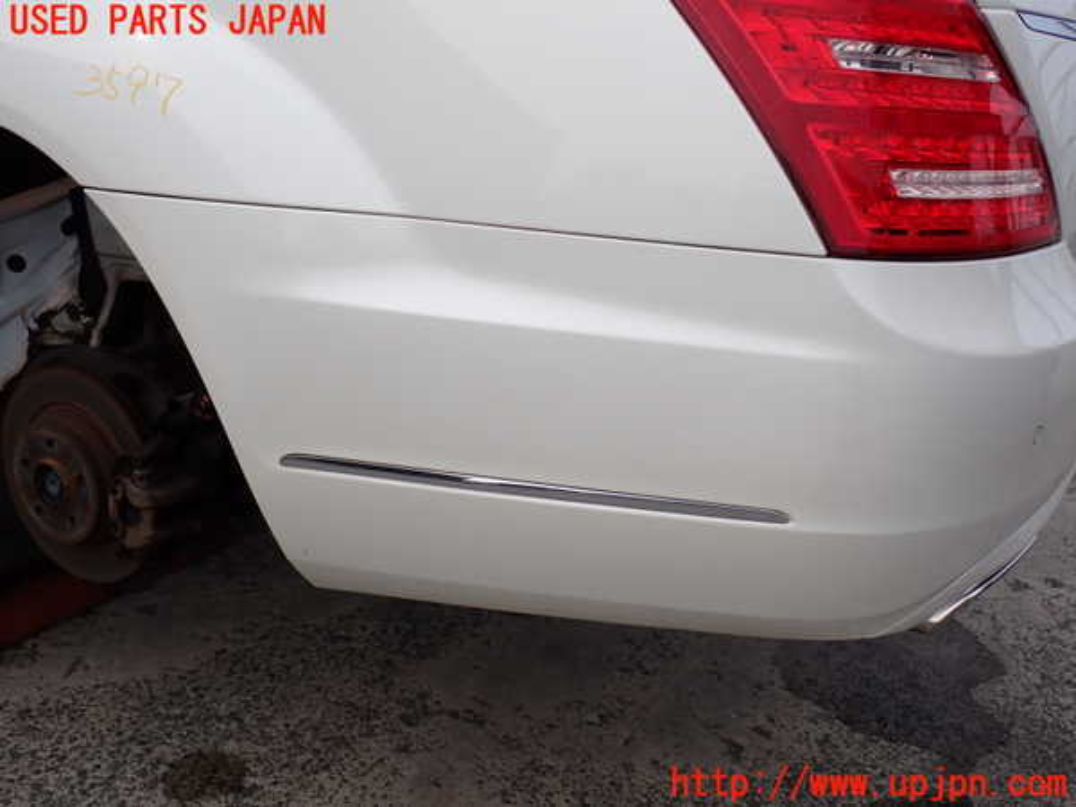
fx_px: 1119
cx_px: 538
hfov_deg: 51.4
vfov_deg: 39.7
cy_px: 404
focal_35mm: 36
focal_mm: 6.37
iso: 100
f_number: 3.5
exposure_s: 1/640
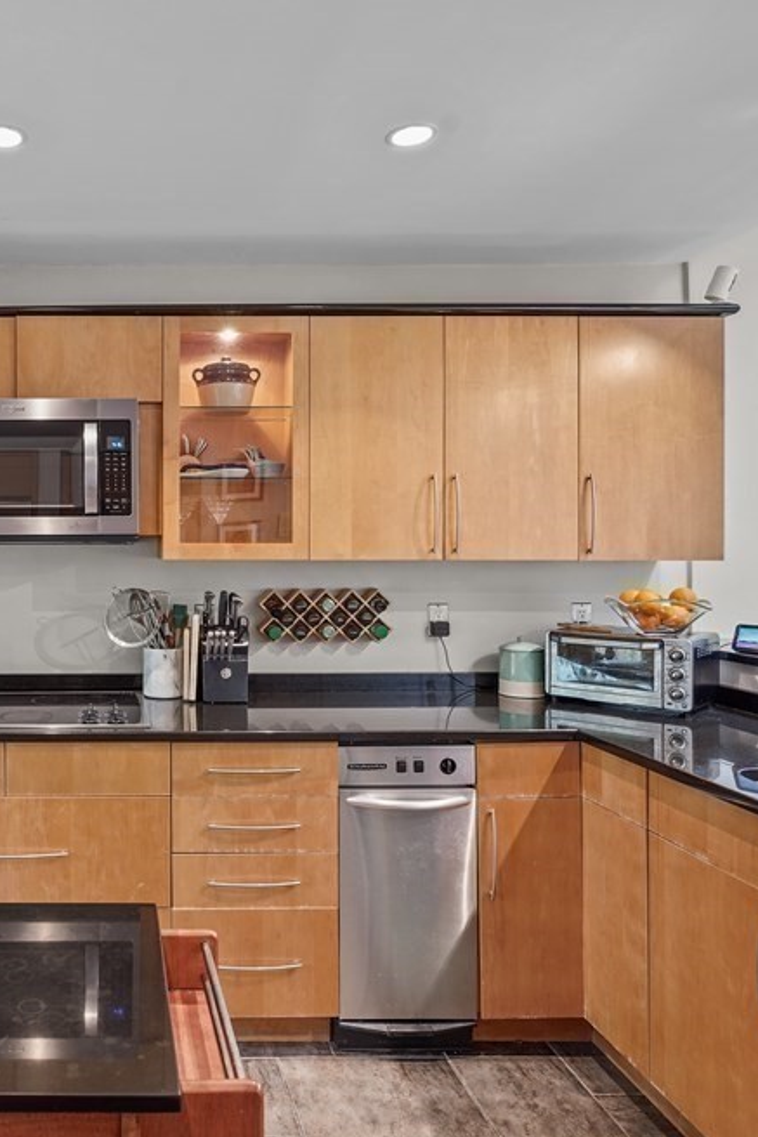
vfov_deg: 68.9
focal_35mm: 26
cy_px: 549
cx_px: 106
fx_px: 829
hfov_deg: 45.5
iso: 320
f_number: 8
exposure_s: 1/1.67
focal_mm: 16.8
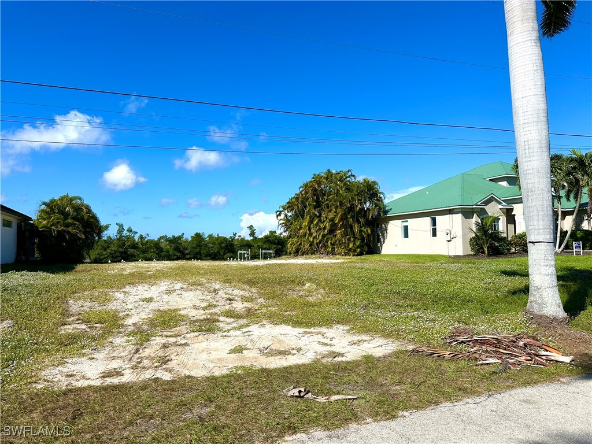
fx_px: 410
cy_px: 222
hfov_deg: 71.6
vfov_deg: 56.8
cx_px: 296
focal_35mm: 24
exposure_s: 1/7042
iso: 80
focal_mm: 6.86
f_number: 1.78
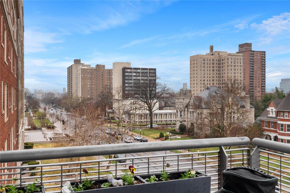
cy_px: 96
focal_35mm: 36
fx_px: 290
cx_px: 145
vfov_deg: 36.9
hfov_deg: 53.1
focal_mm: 18
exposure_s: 1/250
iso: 400
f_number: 8
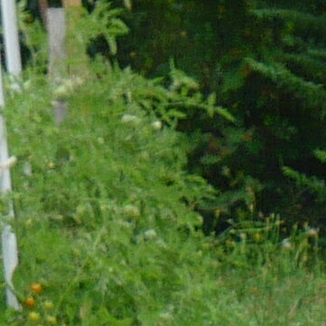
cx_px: 657
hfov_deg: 6.6
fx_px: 2717
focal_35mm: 255
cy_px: 1037
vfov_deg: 6.2
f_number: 3.1
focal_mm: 5.5
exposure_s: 1/125
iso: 100
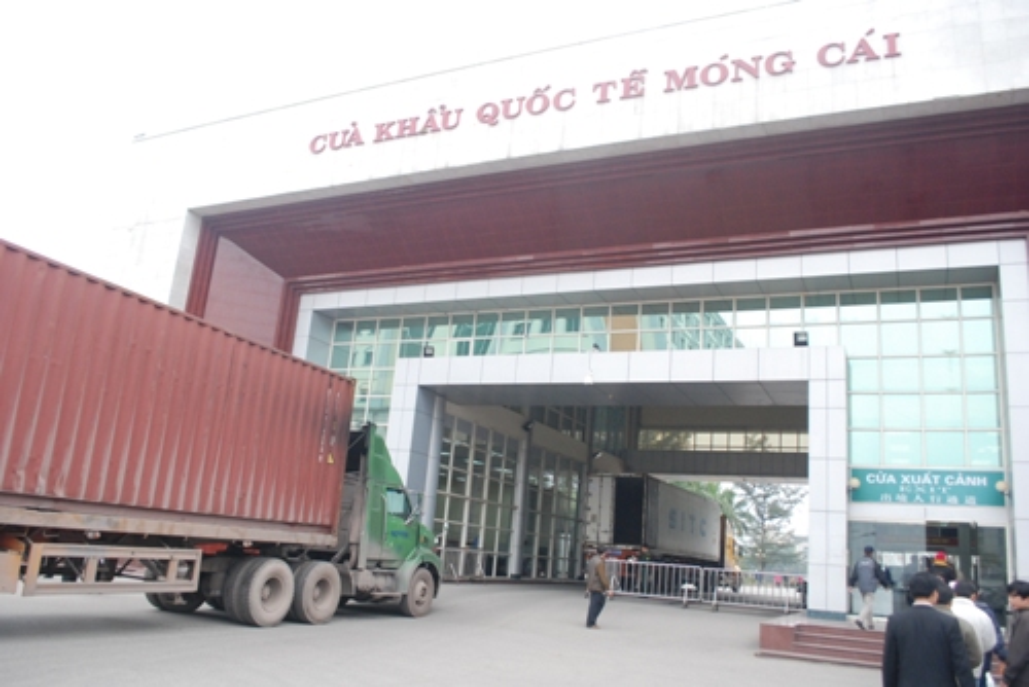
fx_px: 772
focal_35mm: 27
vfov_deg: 48.0
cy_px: 344
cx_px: 514
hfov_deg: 67.4
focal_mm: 18
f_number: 5.6
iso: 800
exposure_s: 1/125
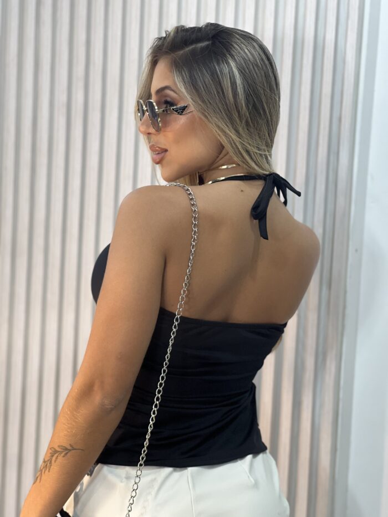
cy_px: 258
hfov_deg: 19.1
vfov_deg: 25.3
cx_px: 194
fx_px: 1150
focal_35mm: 77
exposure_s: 1/120
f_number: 2.8
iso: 160
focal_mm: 9
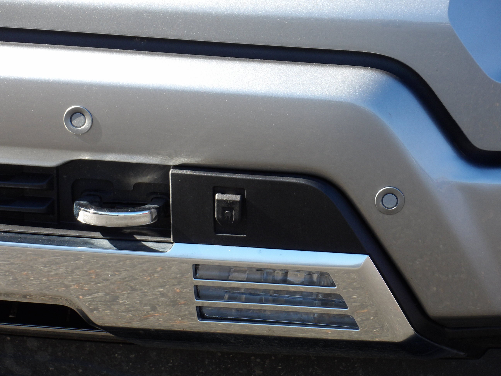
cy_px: 188
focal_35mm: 363
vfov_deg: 4.1
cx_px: 250
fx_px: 5254
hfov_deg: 5.5
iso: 100
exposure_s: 1/163
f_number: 4.2
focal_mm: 65.2
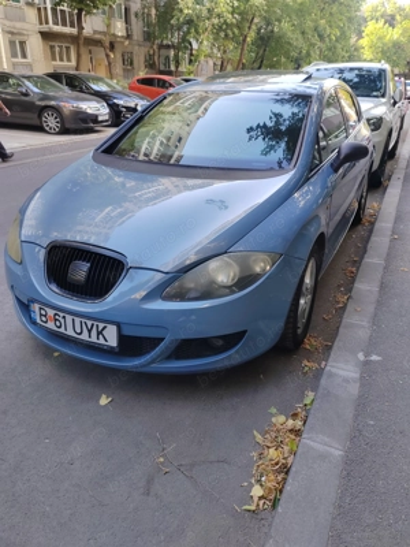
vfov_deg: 65.3
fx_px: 426
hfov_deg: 51.4
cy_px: 274
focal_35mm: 27
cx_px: 205
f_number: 1.9
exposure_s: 1/170
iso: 100
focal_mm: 5.52
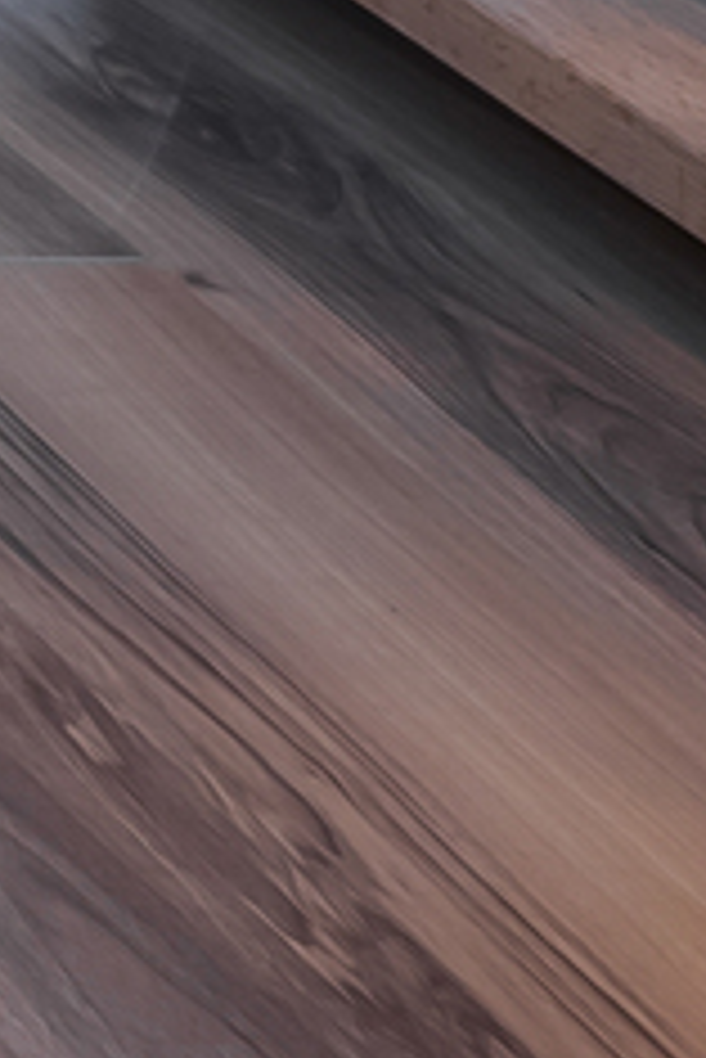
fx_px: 4200
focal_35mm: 143
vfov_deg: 10.0
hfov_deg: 5.9
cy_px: -2278
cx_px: -3022
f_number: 8
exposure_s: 1/3
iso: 250
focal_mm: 14
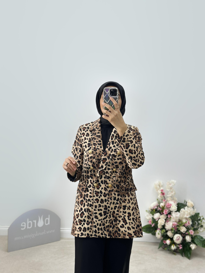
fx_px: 379
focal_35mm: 48
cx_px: 102
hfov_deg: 30.3
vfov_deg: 39.7
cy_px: 136
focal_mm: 6.86
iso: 80
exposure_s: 1/229
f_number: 1.78
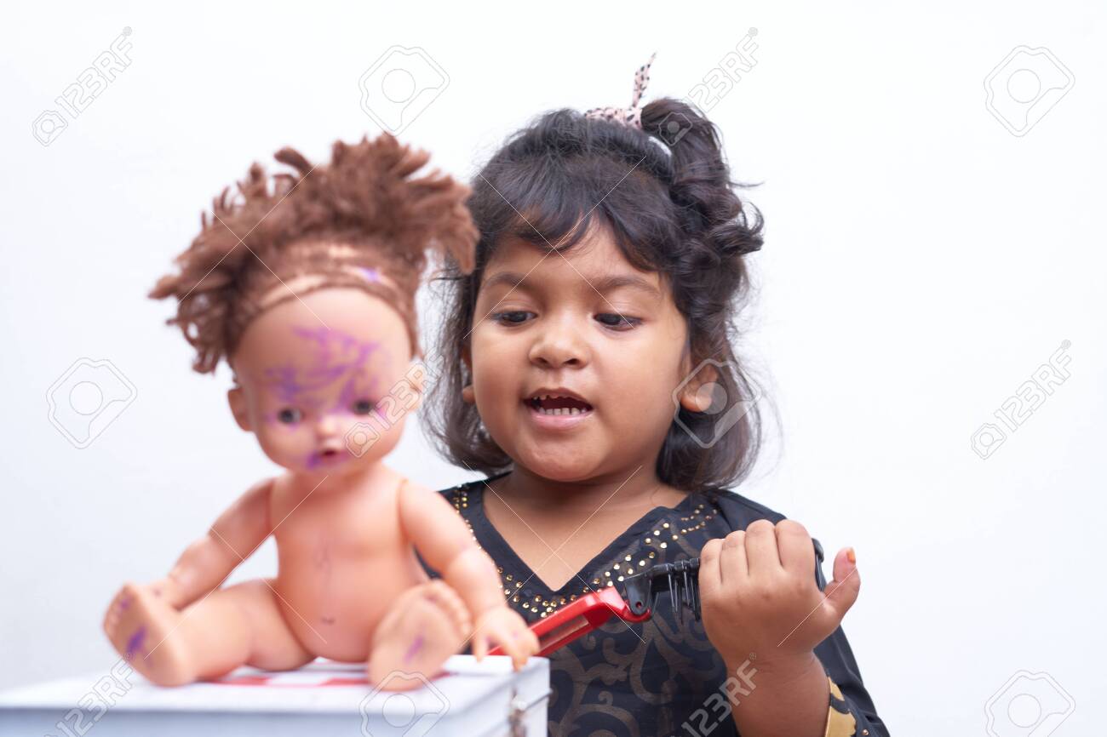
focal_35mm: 50
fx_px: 1537
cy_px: 368
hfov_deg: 39.6
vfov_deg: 27.0
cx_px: 554
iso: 100
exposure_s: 1/100
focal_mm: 50
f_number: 4
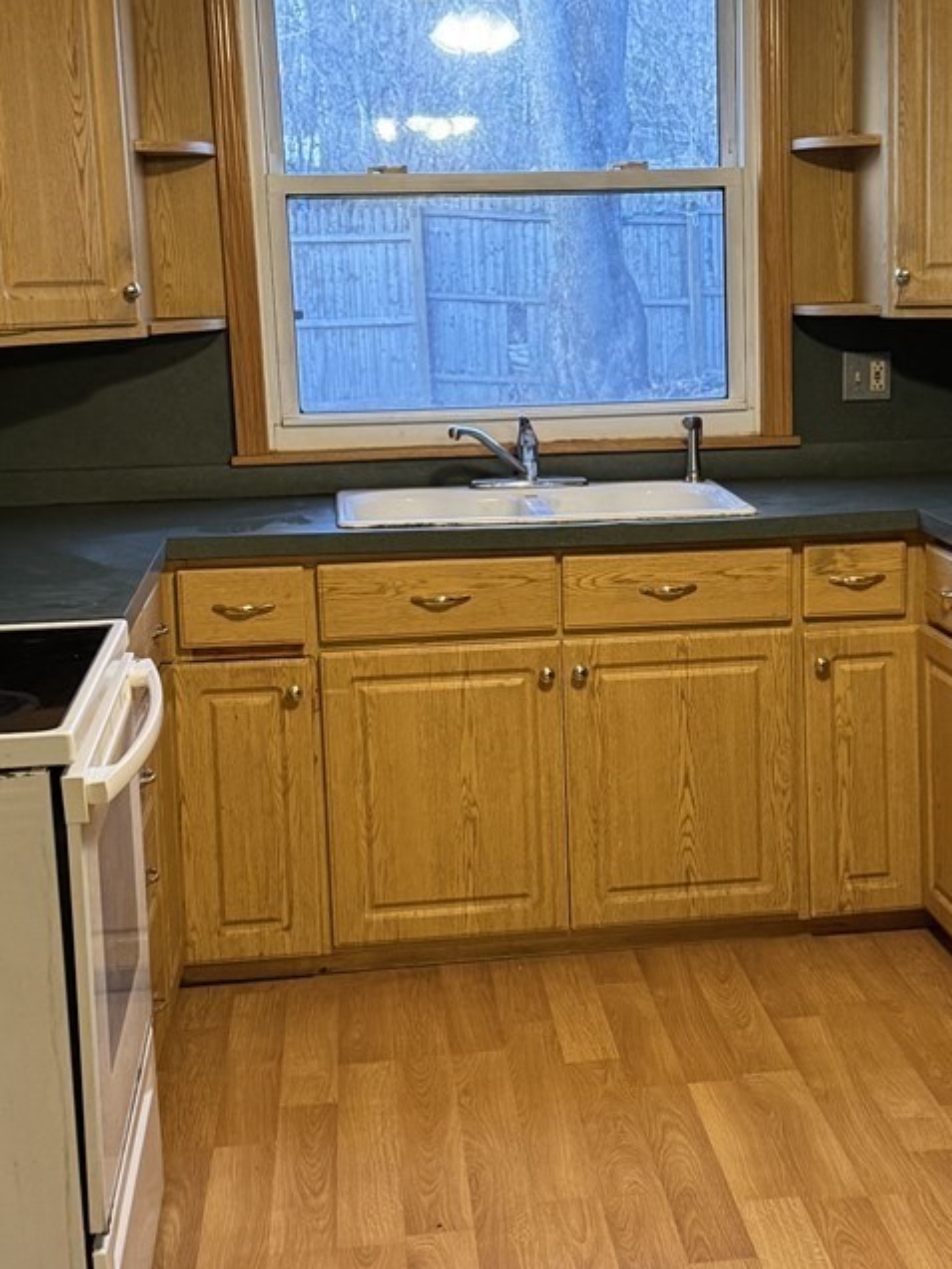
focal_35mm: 58
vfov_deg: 33.2
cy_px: 636
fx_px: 2127
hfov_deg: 25.1
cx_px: 637
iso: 320
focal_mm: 6.76
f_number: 1.78
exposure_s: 1/60
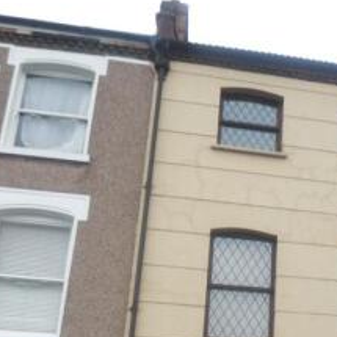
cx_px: 316
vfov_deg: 29.9
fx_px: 606
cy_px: 295
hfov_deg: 29.5
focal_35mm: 55
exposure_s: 1/200
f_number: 2.8
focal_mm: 3.8
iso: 50
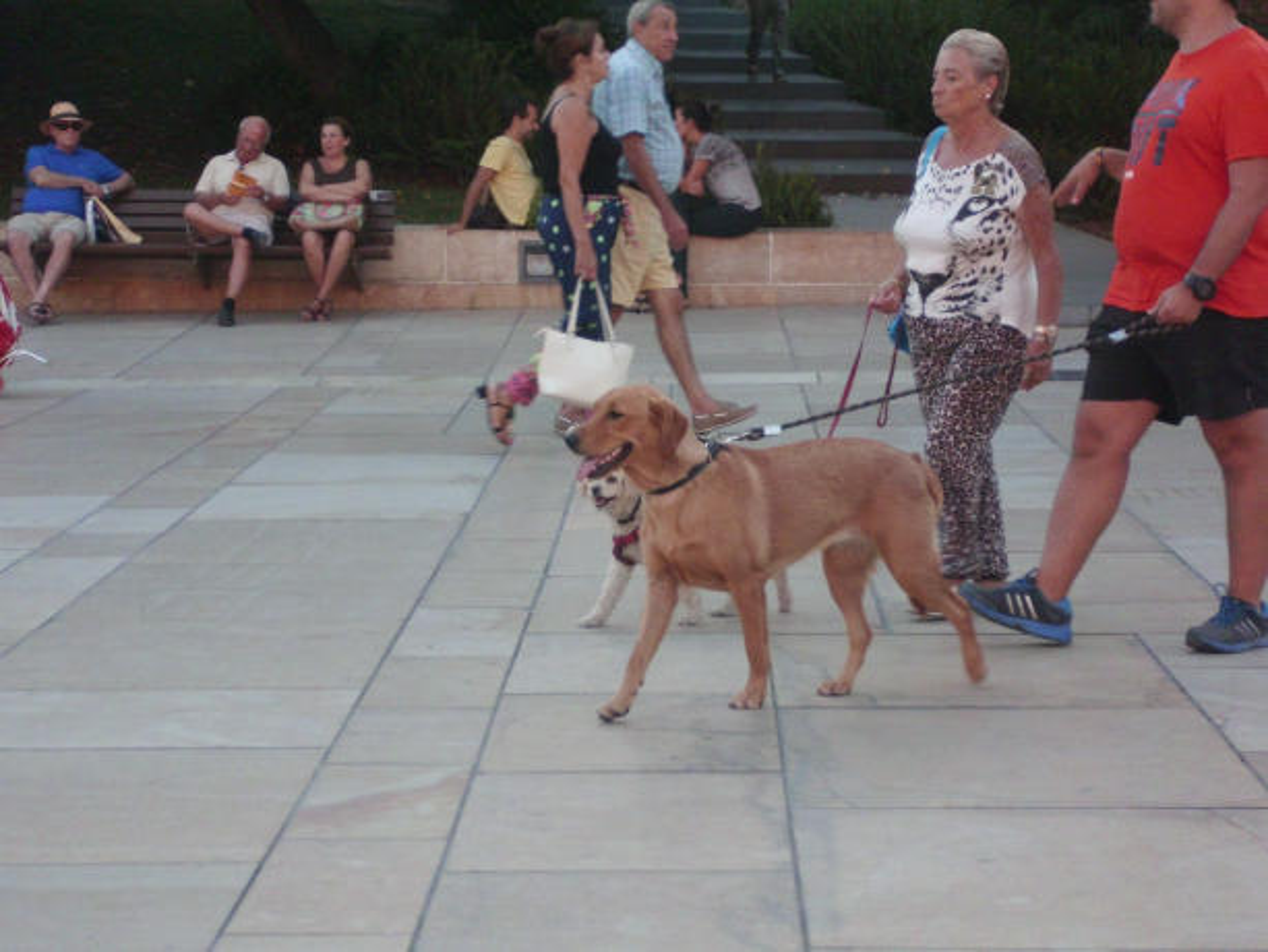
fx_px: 3920
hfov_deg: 18.4
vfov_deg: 13.8
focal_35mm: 107
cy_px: 476
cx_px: 634
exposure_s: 1/100
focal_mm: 18.9
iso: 200
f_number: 5.4
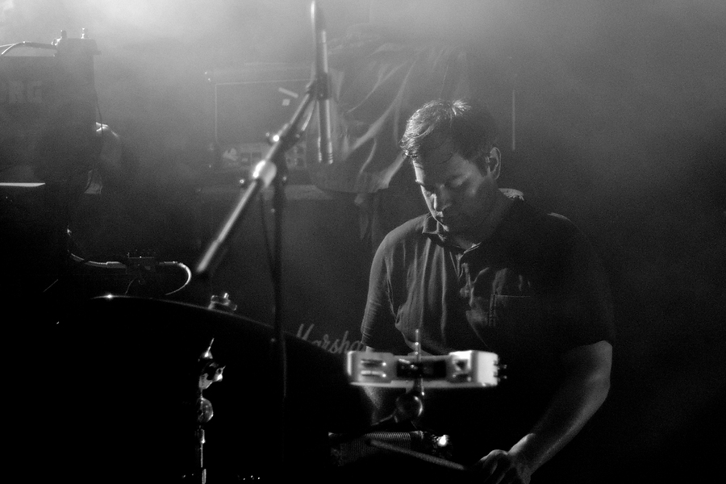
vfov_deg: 18.2
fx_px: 1512
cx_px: 363
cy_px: 242
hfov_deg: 27.0
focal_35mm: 75
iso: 500
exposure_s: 1/50
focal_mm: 50
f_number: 1.4
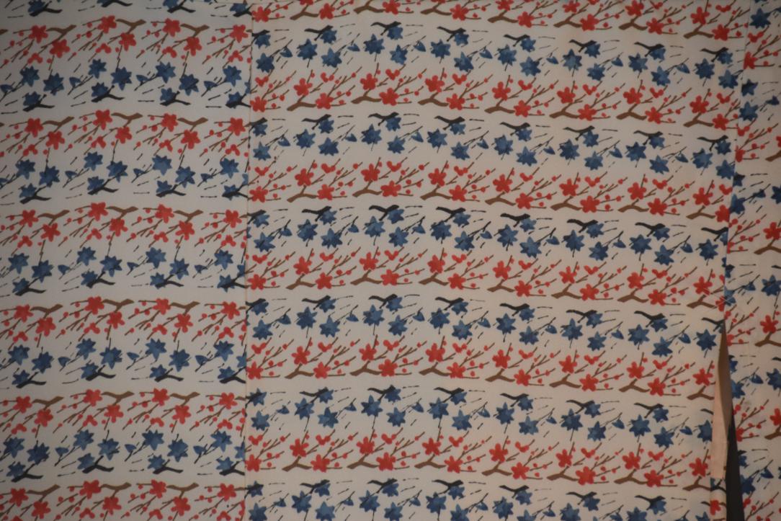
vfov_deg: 3.7
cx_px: 390
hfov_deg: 5.5
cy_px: 260
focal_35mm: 375
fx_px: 8136
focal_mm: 250
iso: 800
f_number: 6.3
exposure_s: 1/125
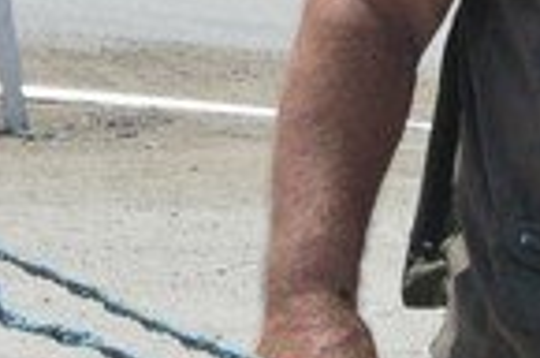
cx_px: 689
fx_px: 9130
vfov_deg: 2.2
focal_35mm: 610
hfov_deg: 3.4
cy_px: -235
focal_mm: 105
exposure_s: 1/1600
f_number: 20
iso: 4000
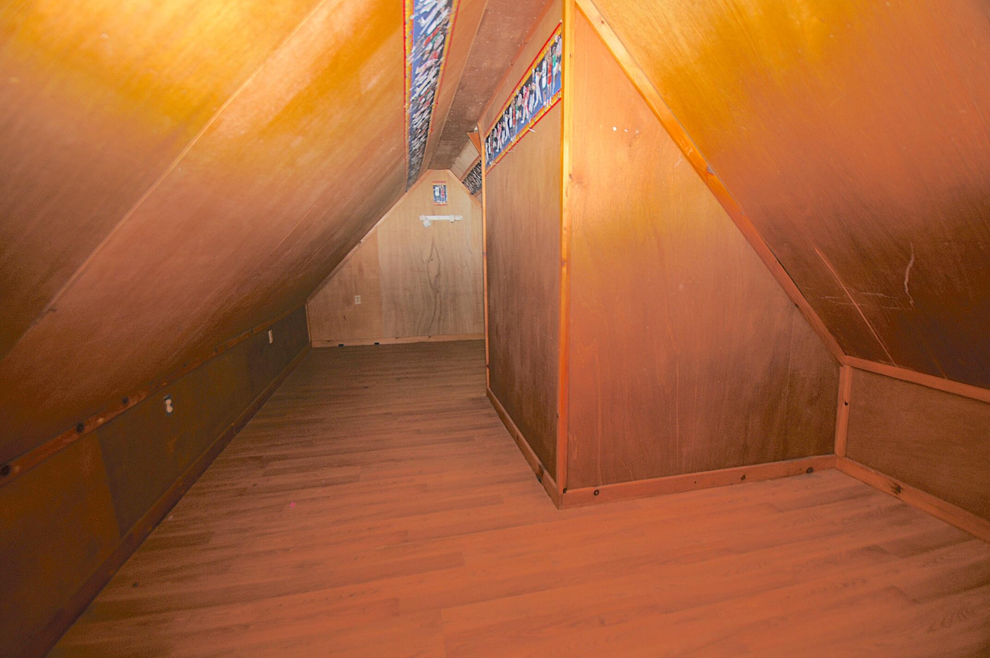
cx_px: 495
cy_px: 329
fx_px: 412
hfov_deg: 100.5
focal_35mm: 15
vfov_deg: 77.2
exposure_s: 1/60
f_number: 3.5
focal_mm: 10
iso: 200
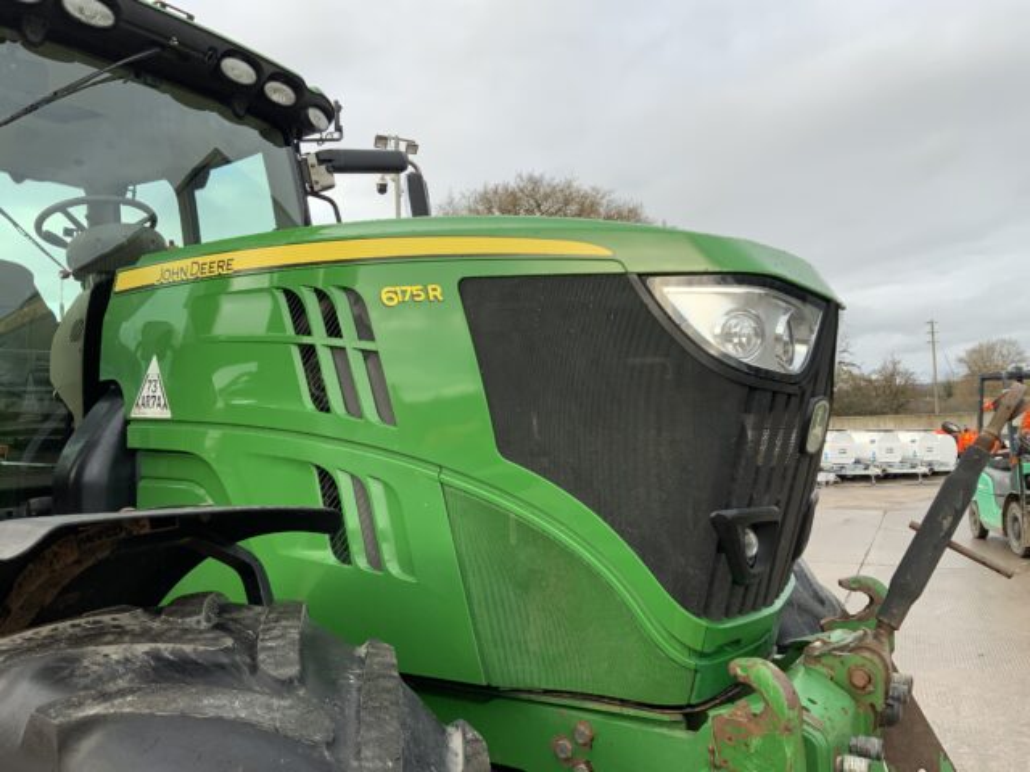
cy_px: 386
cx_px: 515
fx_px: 863
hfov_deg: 61.7
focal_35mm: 29
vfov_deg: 48.2
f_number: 1.8
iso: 16
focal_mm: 3
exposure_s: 1/264
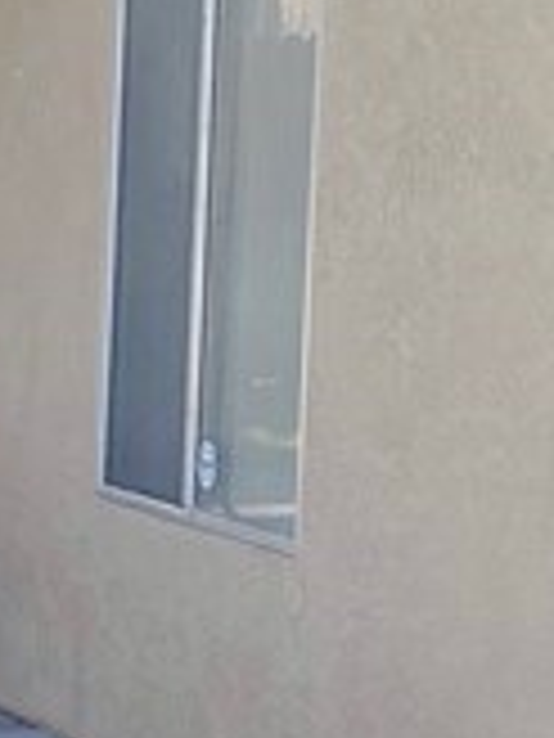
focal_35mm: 162
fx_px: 3457
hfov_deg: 8.3
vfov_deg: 12.1
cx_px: -842
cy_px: 621
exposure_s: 1/1779
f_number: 1.8
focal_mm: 4.25
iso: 25
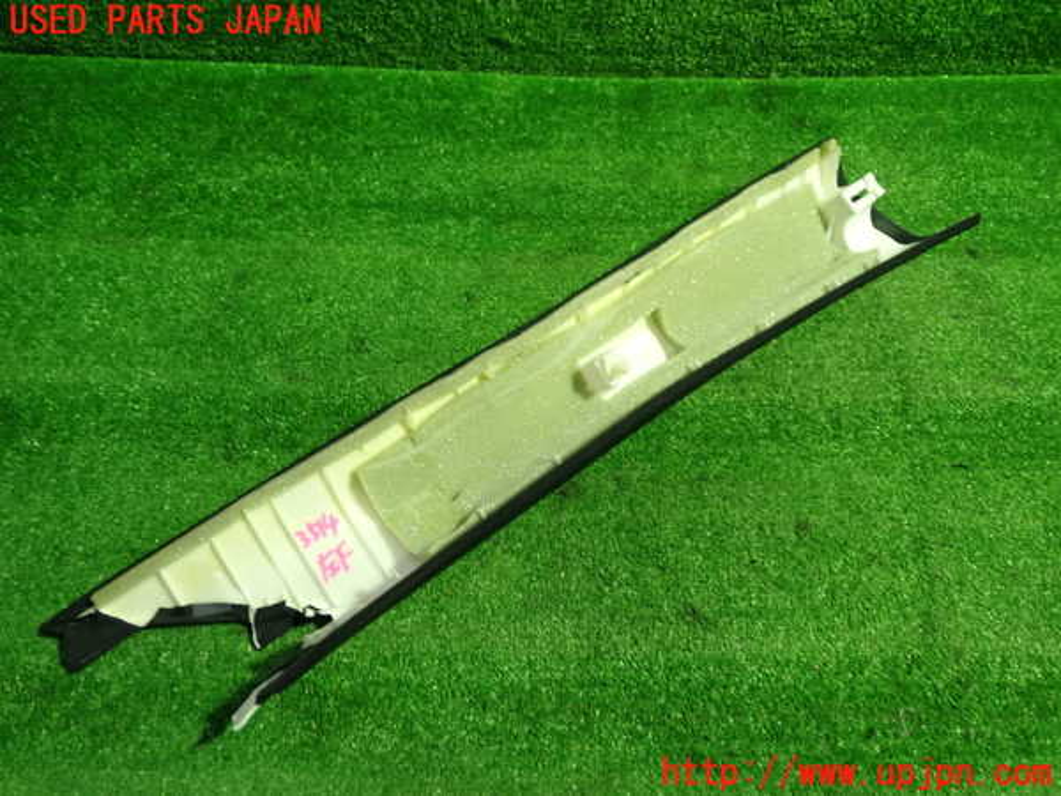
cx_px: 530
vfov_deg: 46.8
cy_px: 398
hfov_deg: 60.0
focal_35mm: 30
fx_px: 920
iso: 250
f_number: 2.3
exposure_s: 1/30
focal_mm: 5.4
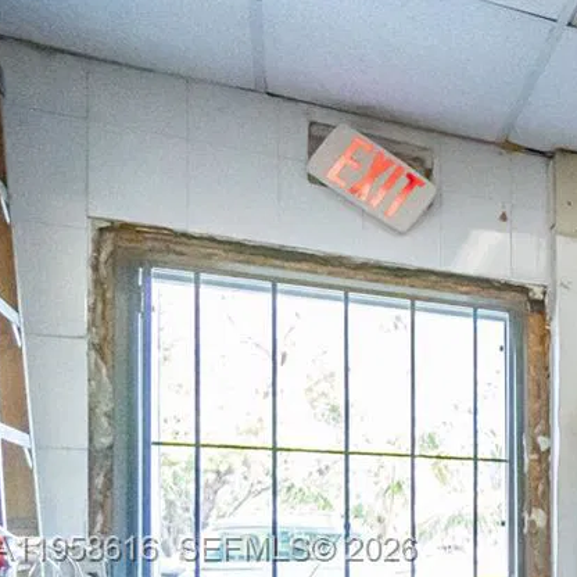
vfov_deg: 32.4
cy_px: 551
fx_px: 924
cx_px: 1094
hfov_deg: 20.6
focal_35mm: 49
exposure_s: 1/125
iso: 6400
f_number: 4
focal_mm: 10
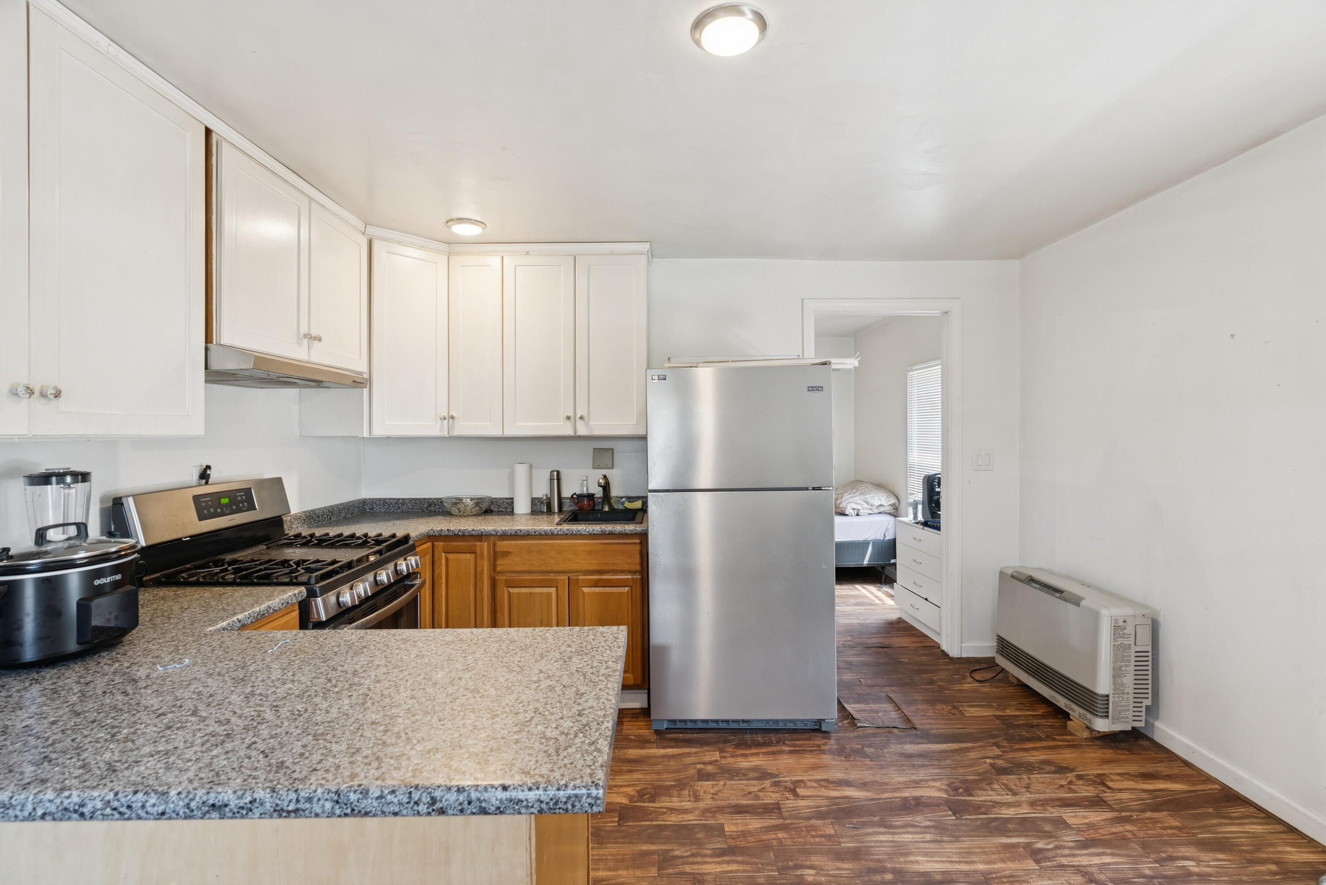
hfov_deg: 96.7
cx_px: 663
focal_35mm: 16
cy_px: 442
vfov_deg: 73.8
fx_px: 590
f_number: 7.1
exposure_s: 1/4
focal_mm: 16
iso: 320
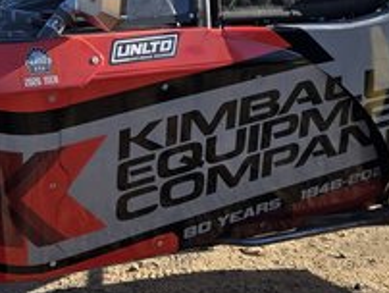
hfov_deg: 21.5
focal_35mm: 91
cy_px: 66
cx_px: 139
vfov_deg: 16.2
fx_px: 1024
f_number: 1.8
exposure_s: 1/2921
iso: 50
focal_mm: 5.4
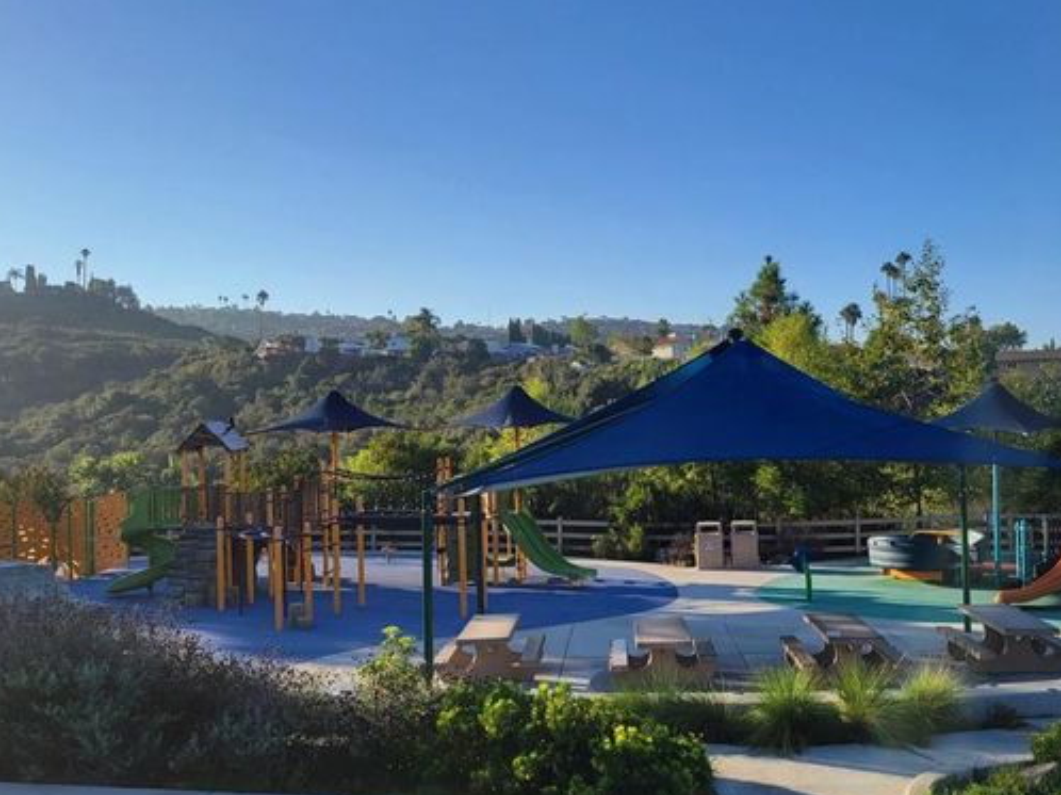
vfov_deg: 45.4
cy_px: 361
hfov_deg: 58.1
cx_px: 609
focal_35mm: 31
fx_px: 950
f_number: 1.8
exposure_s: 1/1667
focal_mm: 5.4
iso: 40
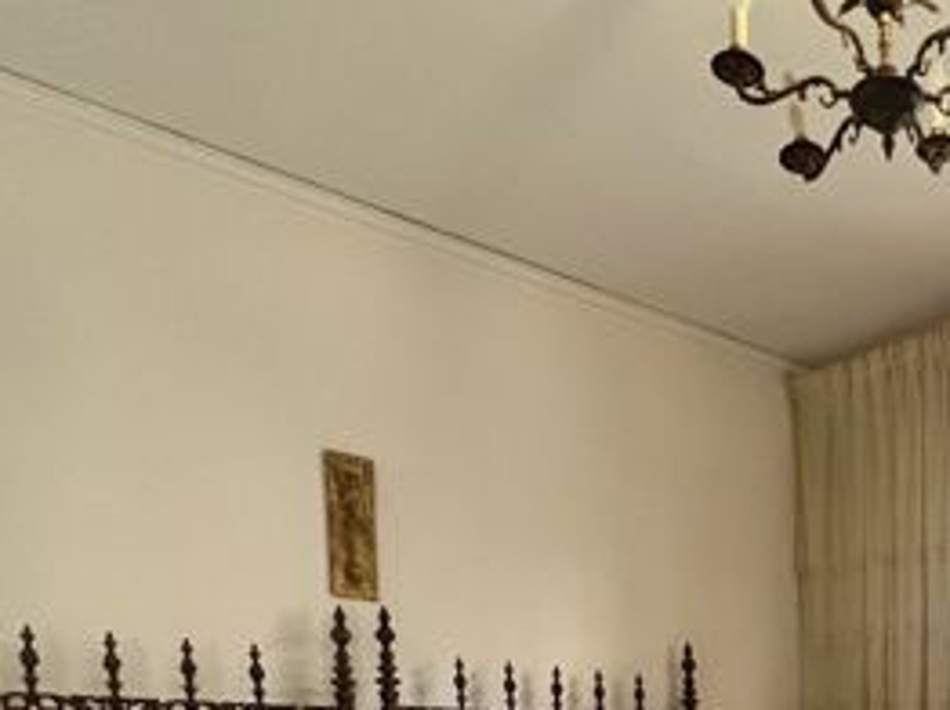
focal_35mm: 35
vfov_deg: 31.5
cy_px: 920
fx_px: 960
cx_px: 926
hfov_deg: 45.4
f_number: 1.8
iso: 250
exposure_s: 1/96
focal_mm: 1.57
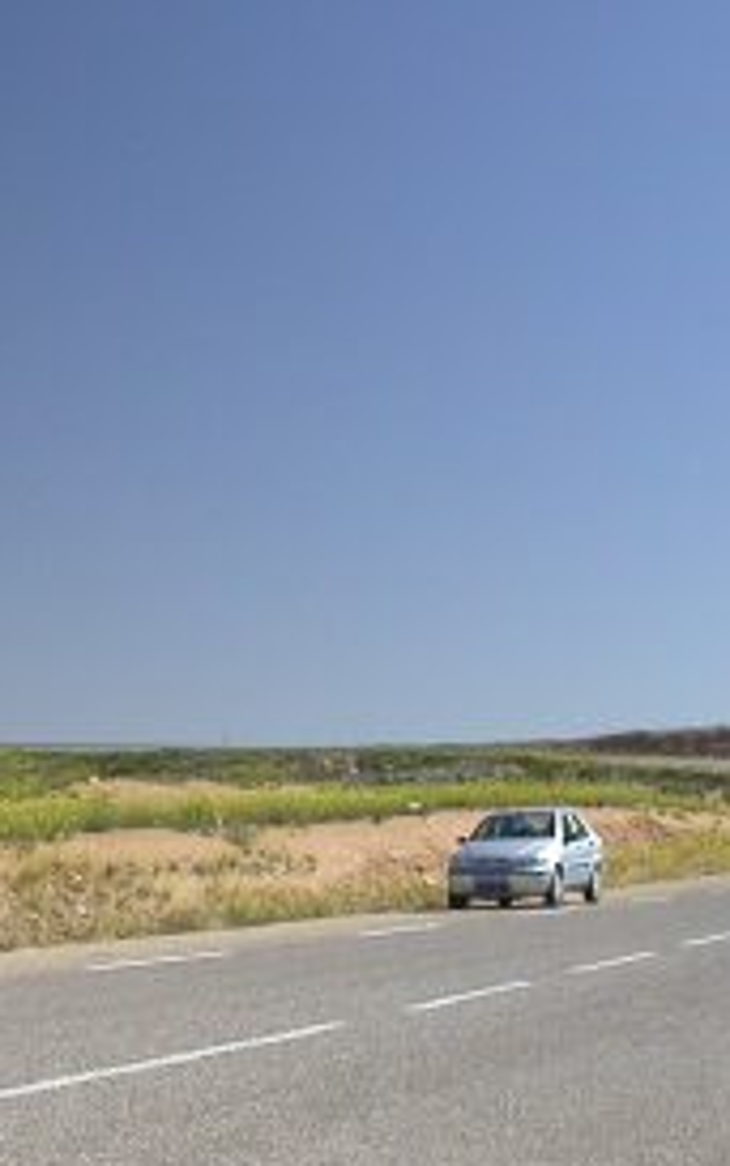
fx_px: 3750
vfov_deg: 17.6
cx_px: 256
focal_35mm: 118
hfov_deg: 11.1
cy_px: 696
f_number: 5.3
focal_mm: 7.85
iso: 100
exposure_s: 1/207
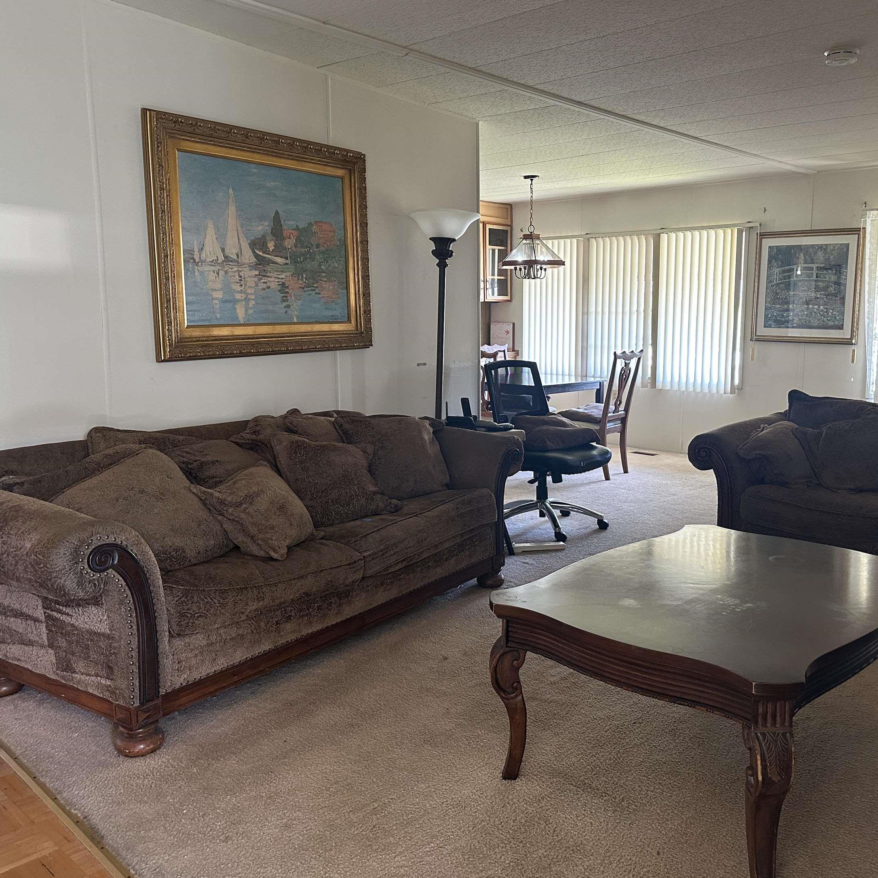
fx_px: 861
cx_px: 526
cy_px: 424
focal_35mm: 30
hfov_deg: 53.7
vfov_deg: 54.0
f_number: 1.78
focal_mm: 6.86
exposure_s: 1/60
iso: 250
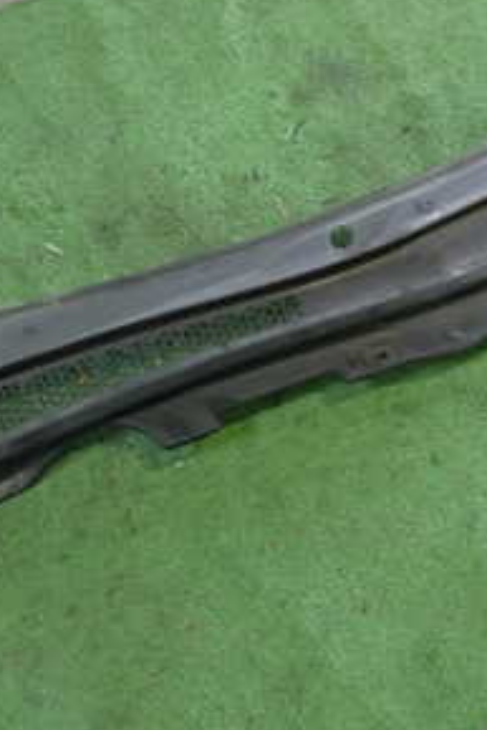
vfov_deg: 36.6
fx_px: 1094
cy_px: 268
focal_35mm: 54
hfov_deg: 24.9
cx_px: 336
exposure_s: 1/30
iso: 640
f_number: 2
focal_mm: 4.5
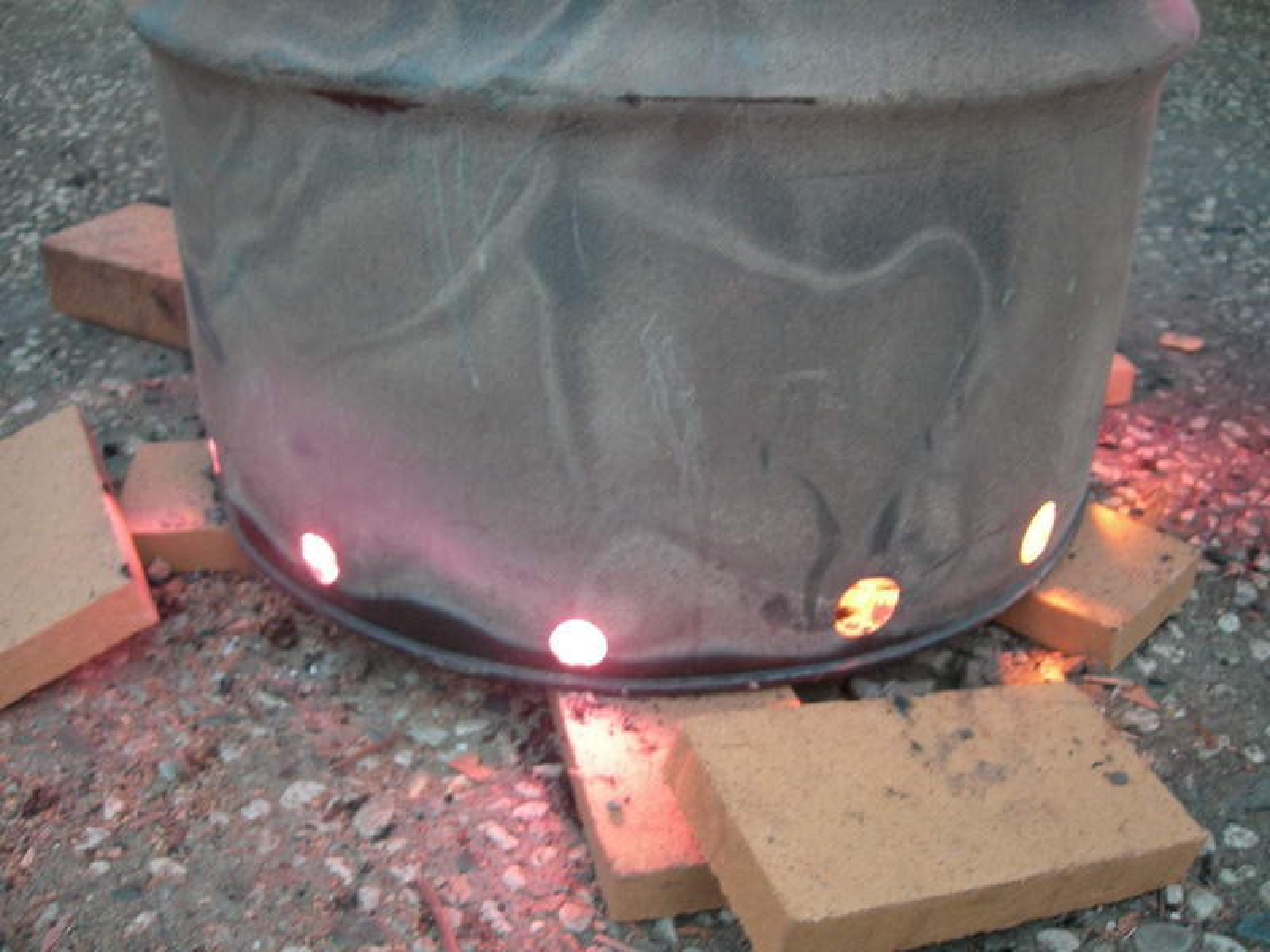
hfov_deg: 49.0
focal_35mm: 38
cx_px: 635
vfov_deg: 37.7
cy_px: 476
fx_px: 1394
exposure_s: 1/2.3
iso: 200
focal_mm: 7.8
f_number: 2.8
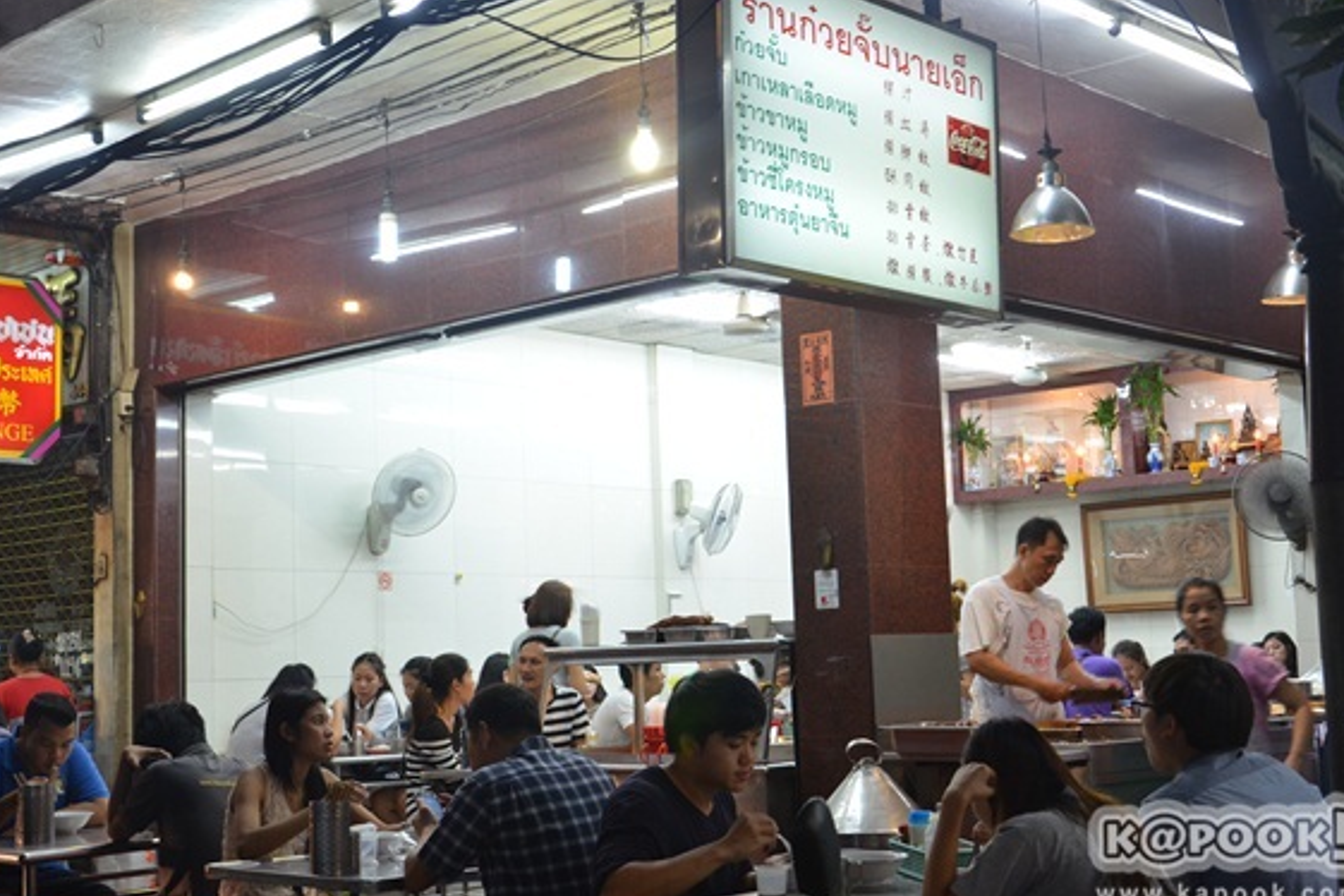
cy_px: 440
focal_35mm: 48
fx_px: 1792
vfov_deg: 28.1
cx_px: 664
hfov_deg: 41.1
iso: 640
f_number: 4.5
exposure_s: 1/30
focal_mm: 30
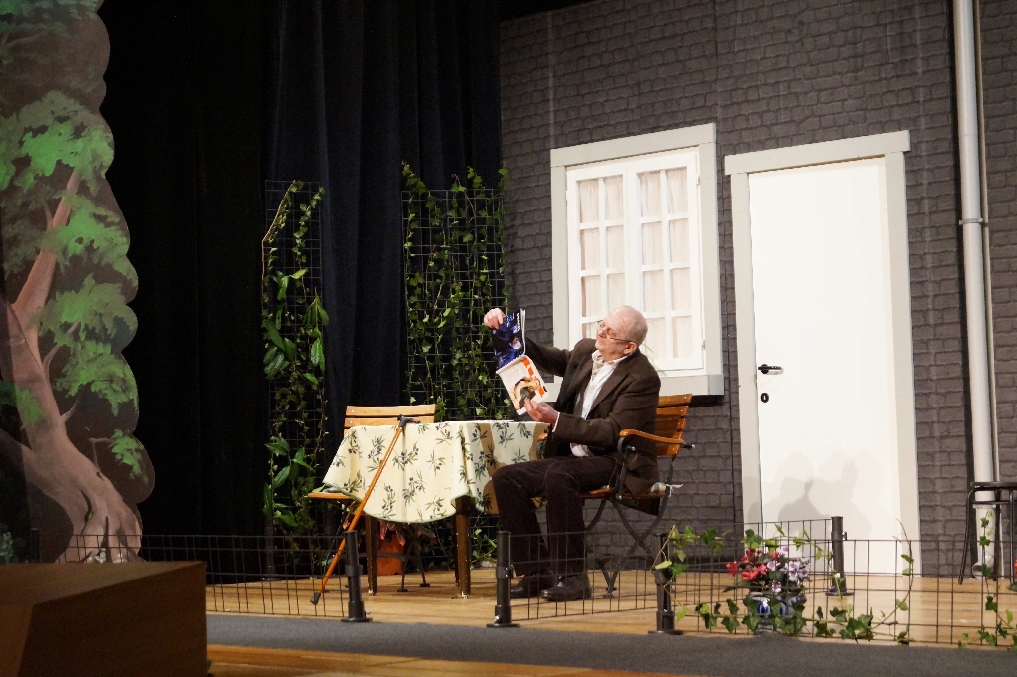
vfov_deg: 18.2
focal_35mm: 75
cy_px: 338
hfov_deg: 27.0
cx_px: 508
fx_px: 2118
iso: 3200
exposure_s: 1/100
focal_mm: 50
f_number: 5.6
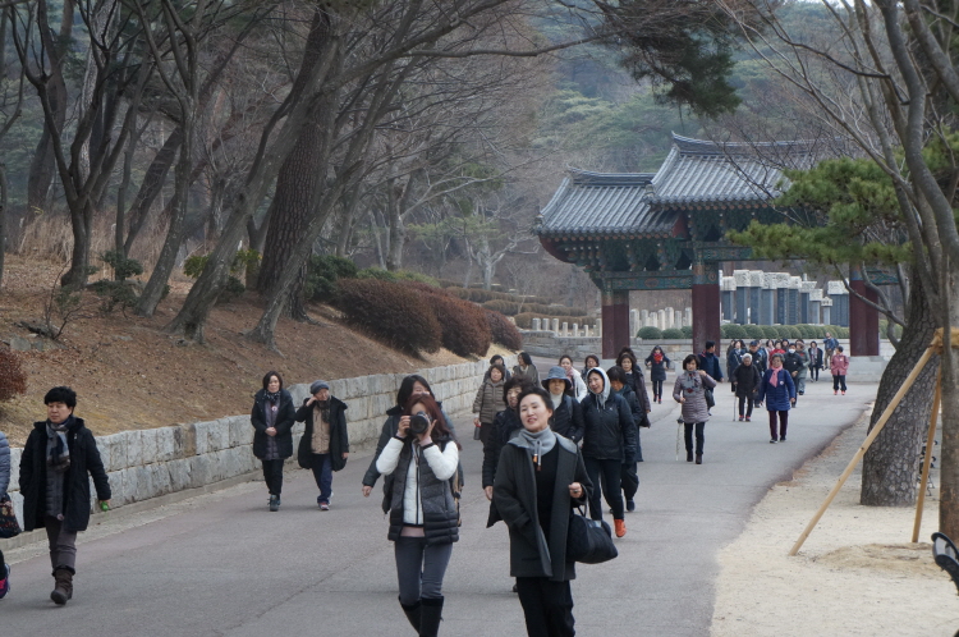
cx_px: 480
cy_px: 318
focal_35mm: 82
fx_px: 2195
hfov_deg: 24.6
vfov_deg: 16.5
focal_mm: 55
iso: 800
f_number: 5.6
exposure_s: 1/160
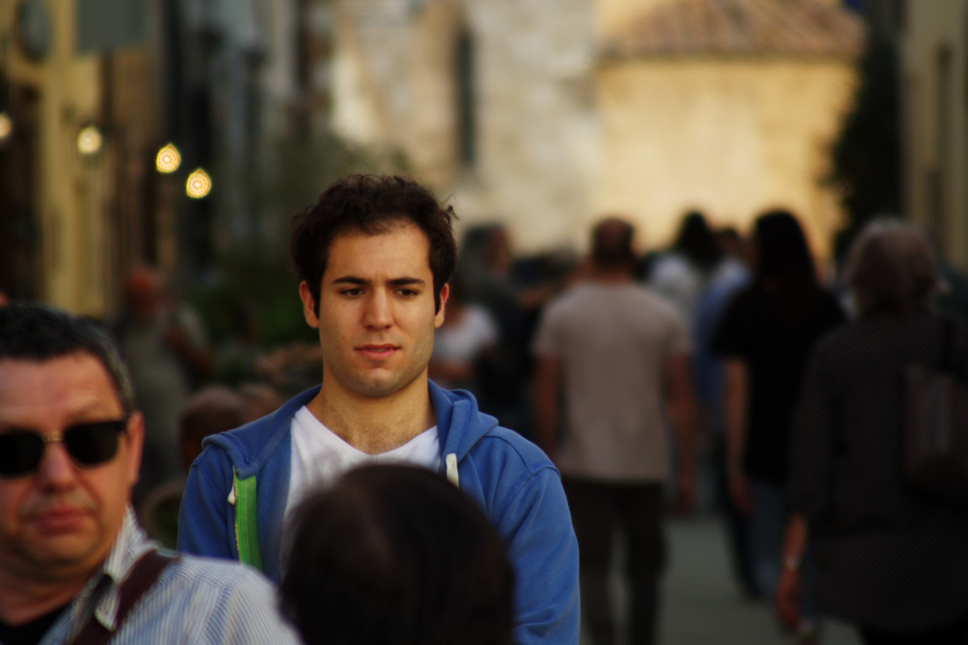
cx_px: 484
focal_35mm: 450
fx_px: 12099
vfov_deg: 3.1
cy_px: 322
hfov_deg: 4.6
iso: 200
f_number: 6.7
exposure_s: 1/125
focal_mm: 300
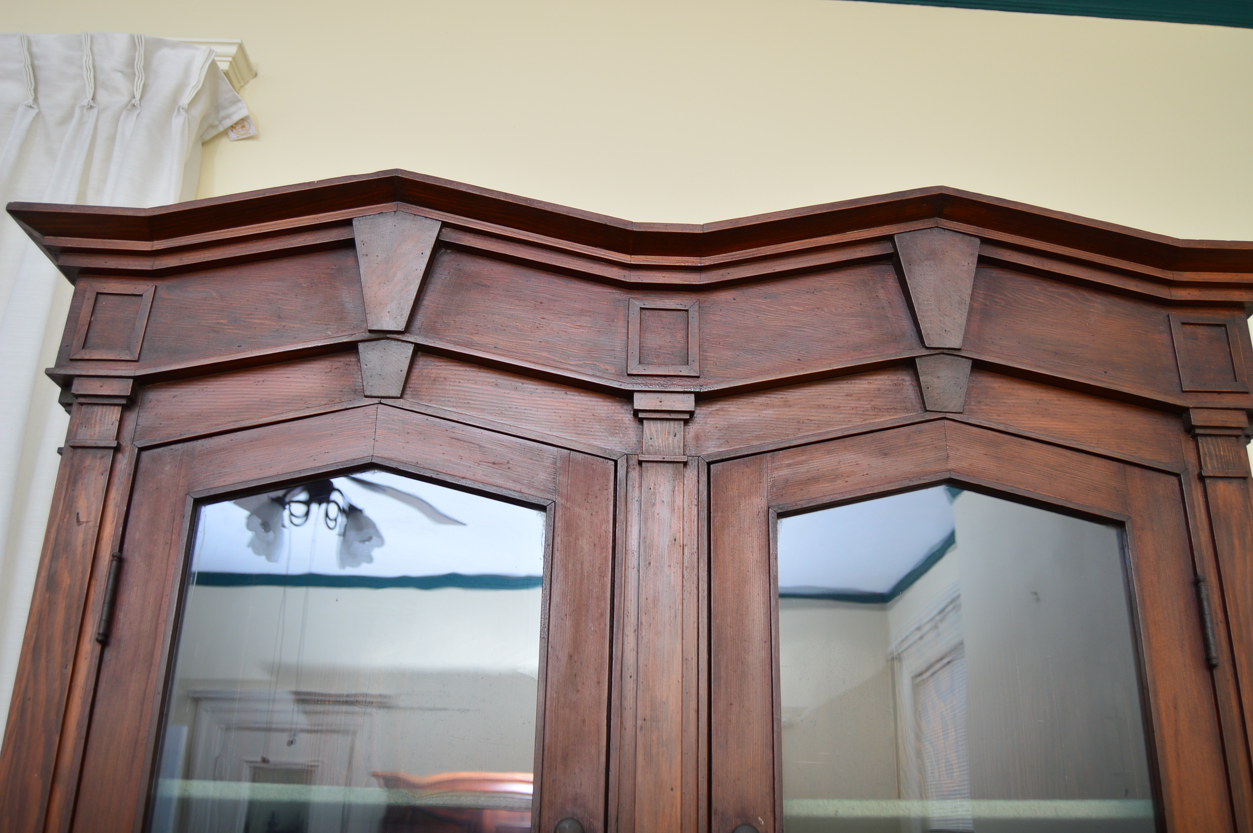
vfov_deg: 39.9
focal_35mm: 33
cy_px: 416
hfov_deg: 57.3
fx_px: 1148
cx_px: 626
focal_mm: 22
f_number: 4
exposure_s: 1/200
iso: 200
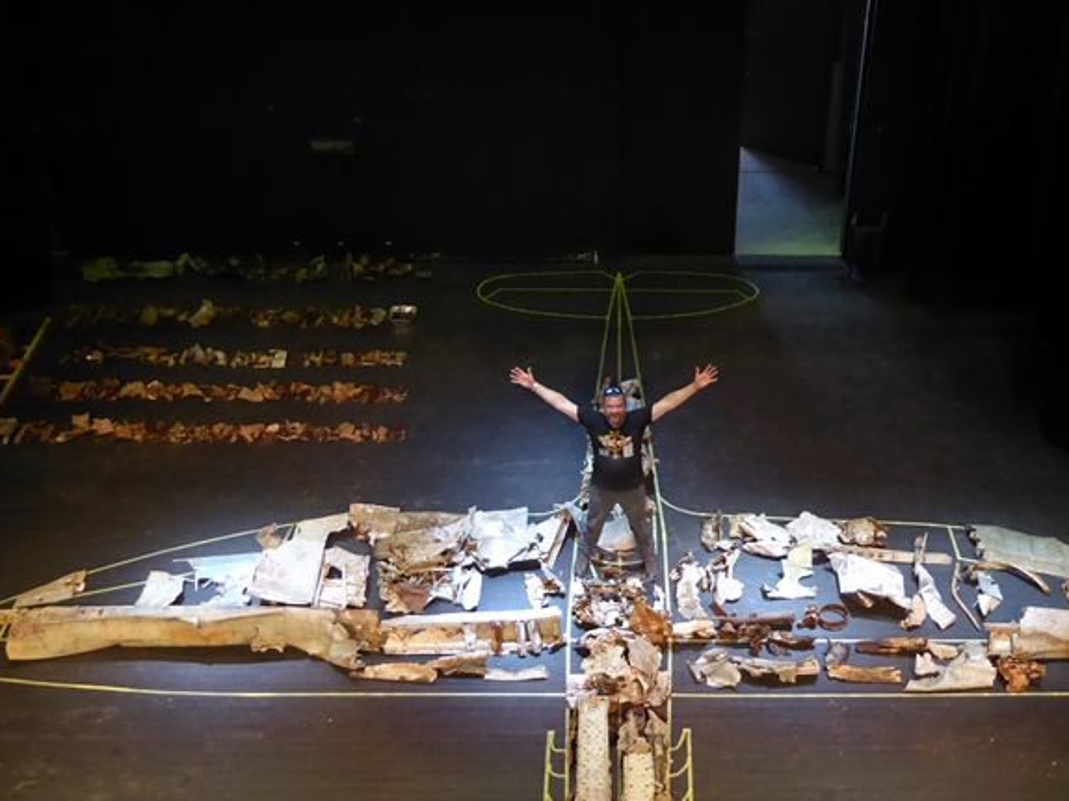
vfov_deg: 31.3
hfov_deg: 41.1
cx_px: 633
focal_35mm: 46
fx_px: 1420
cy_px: 510
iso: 800
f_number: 3.7
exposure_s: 1/60
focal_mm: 6.3
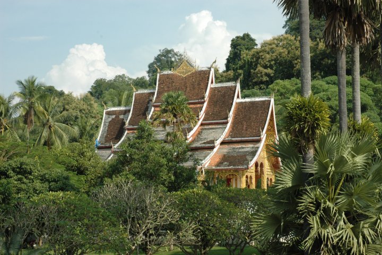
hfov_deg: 30.5
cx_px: 191
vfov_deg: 20.6
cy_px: 128
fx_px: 700
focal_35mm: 66
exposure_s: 1/500
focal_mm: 44
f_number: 11
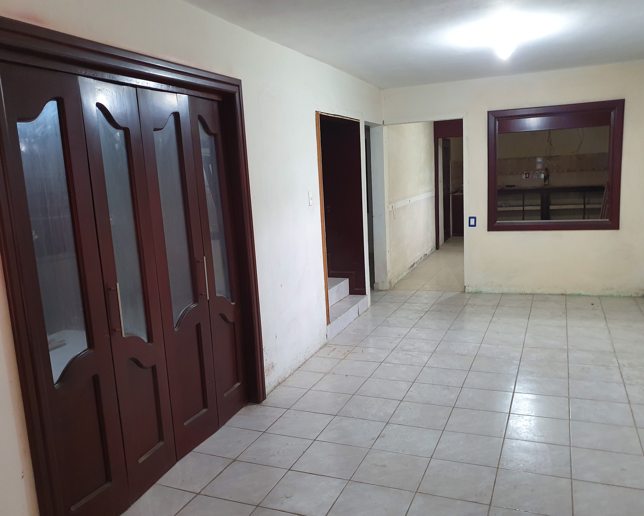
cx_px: 316
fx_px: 534
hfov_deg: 62.2
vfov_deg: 51.5
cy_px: 266
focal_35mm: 28
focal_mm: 4.32
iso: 250
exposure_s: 1/40
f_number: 1.5
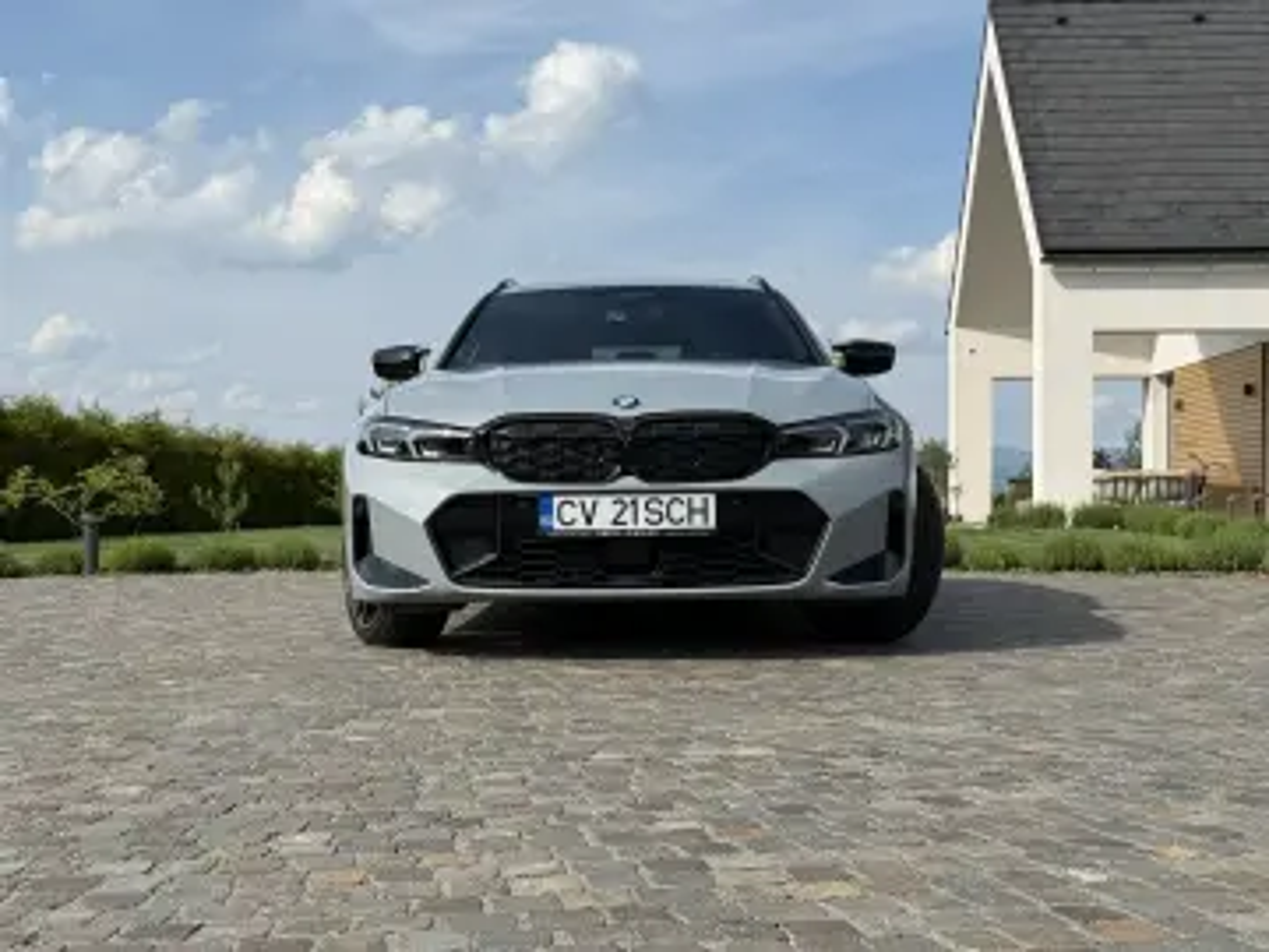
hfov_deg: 39.7
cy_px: 476
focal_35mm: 48
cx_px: 634
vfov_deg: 30.3
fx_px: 1760
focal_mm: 6.76
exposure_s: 1/5208
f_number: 1.78
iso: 64
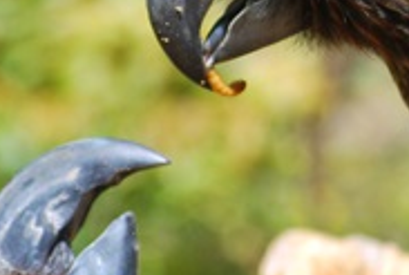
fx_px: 4977
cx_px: 348
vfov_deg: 3.2
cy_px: 65
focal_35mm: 437
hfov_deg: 4.7
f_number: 5.6
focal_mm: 92
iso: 200
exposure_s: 1/500
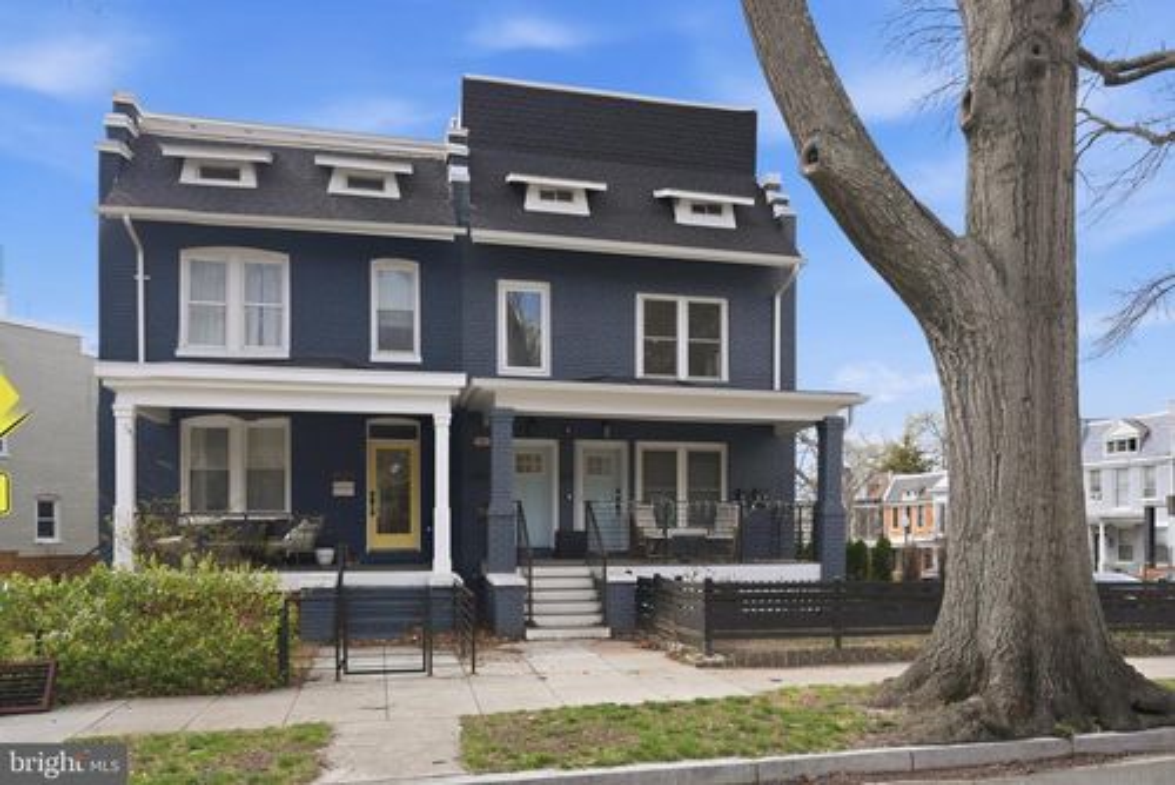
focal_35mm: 24
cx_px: 588
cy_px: 392
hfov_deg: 73.7
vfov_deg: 53.2
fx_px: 784
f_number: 5.6
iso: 80
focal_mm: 24
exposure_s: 1/125
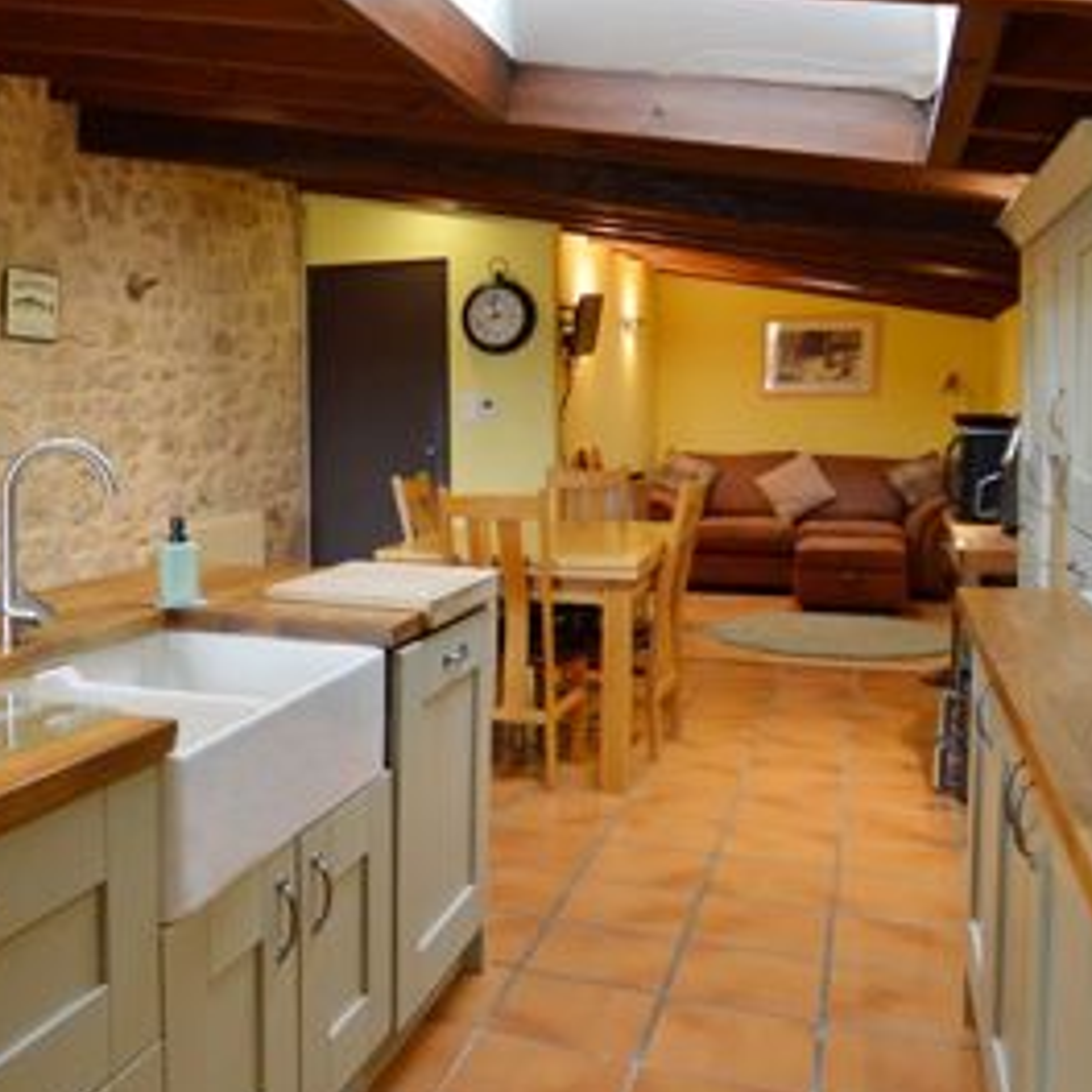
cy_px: 496
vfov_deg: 48.4
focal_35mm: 34
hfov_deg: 46.7
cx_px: 275
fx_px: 1213
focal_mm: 10
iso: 640
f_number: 3.5
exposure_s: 1/60
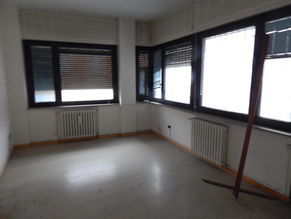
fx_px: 193
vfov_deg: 58.9
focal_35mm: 23
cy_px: 110
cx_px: 146
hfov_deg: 73.9
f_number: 3
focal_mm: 4
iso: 800
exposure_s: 1/6
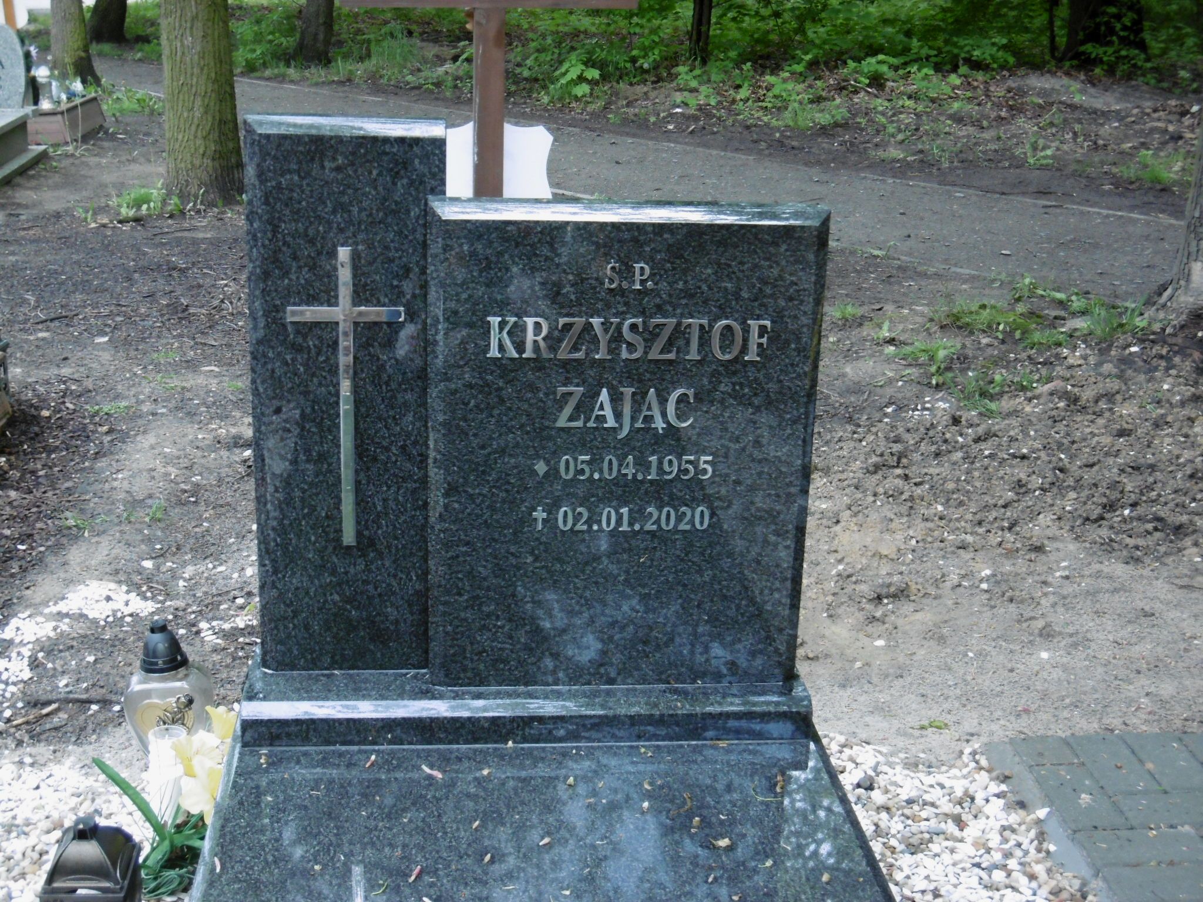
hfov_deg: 37.5
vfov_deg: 28.6
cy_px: 451
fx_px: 1772
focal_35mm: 51
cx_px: 602
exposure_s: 1/60
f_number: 4
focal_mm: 9.2
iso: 250
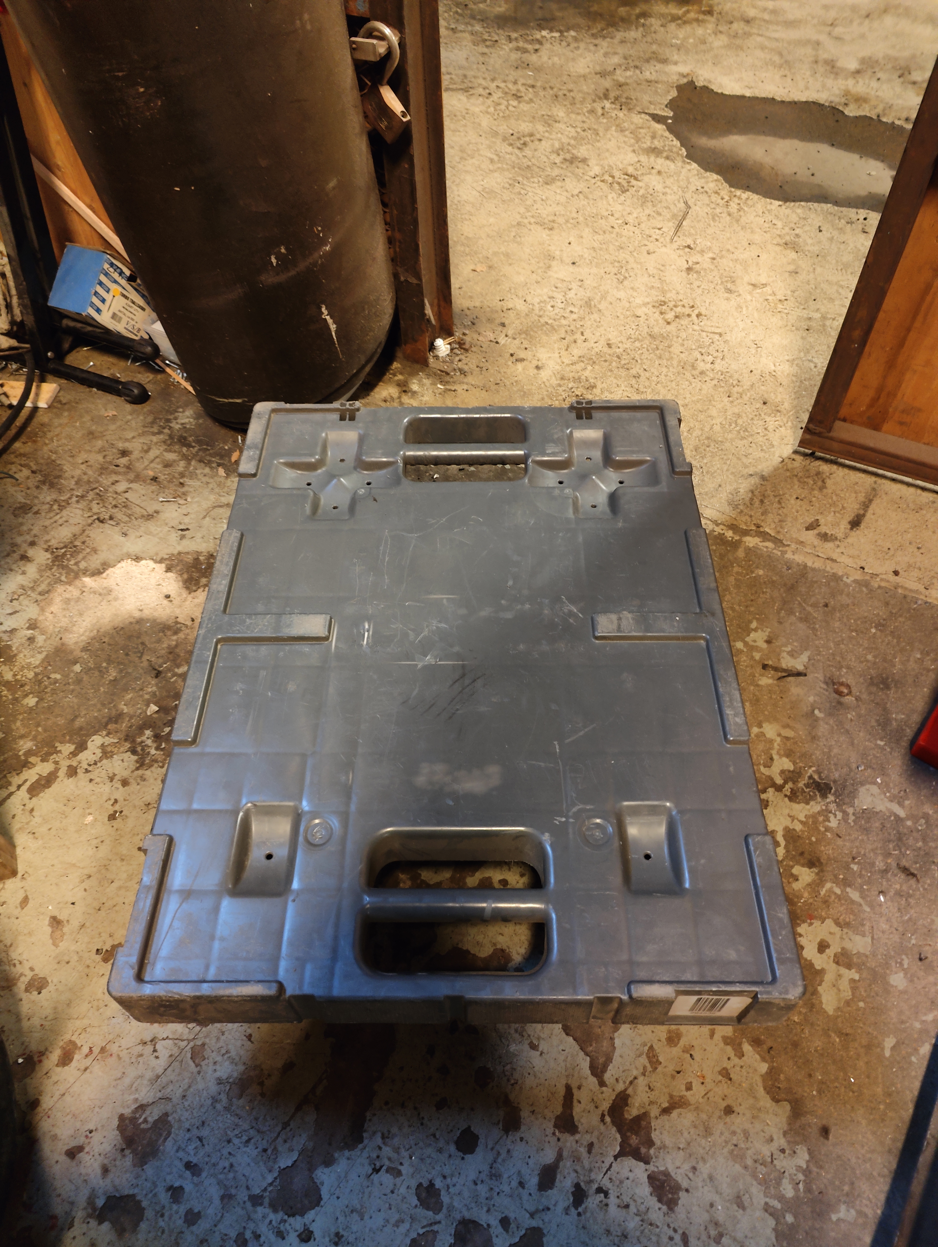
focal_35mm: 23
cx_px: 469
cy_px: 624
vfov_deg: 73.9
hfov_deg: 59.0
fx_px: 830
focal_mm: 6.06
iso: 800
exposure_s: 1/20
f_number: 1.8
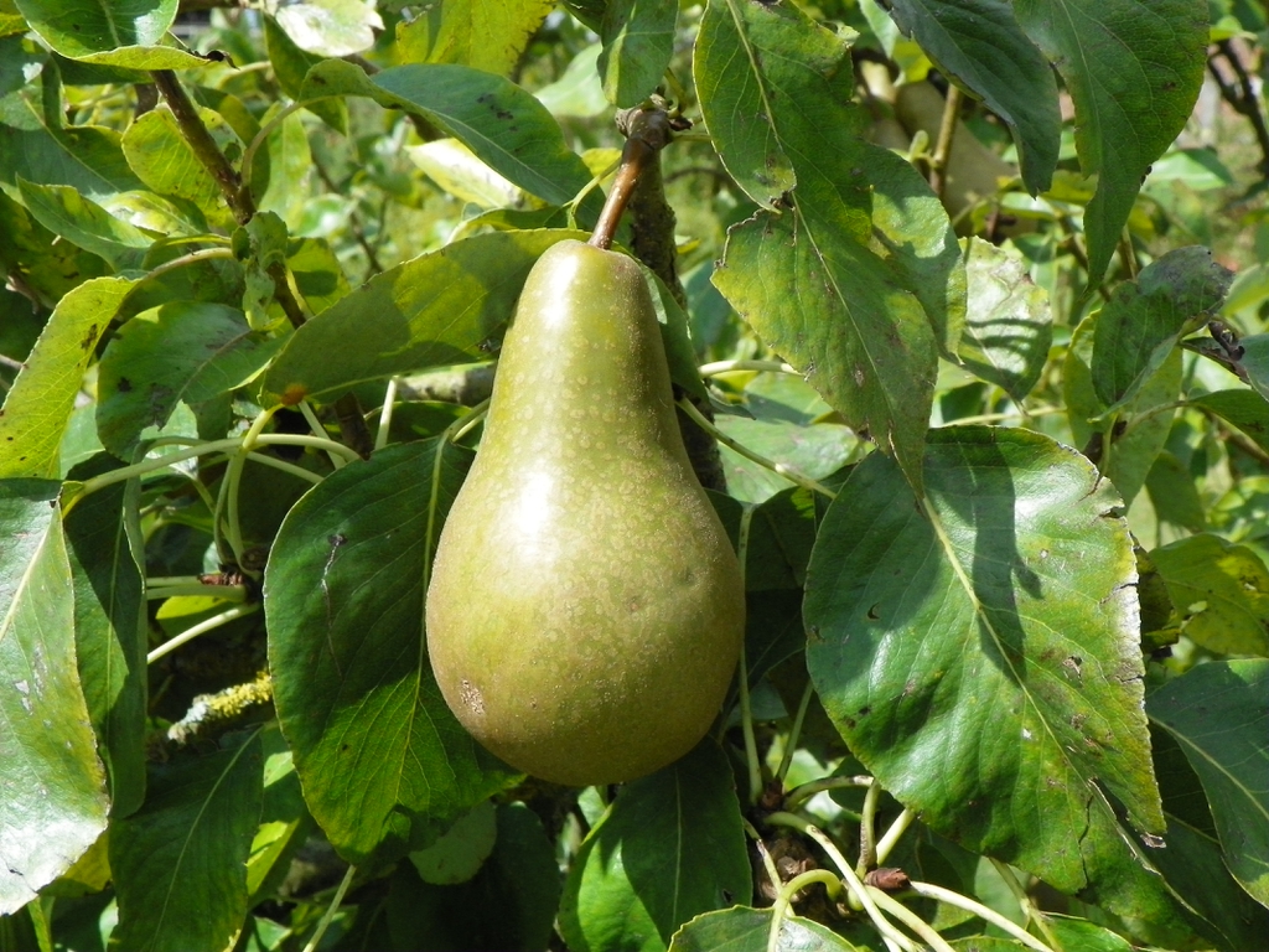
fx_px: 1906
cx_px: 634
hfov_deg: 36.8
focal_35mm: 52
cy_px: 476
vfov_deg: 28.0
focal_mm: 9.2
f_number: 5.6
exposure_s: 1/640
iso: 200
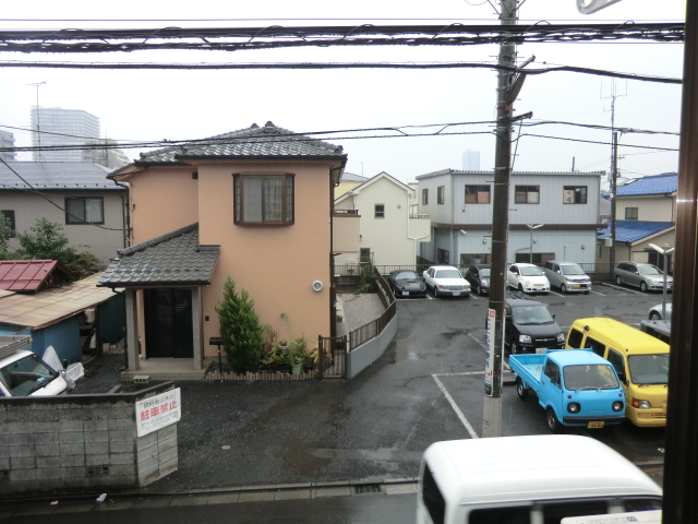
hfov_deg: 71.6
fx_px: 484
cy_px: 262
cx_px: 349
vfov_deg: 56.8
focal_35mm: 24
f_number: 3.2
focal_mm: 4.3
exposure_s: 1/100
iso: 80
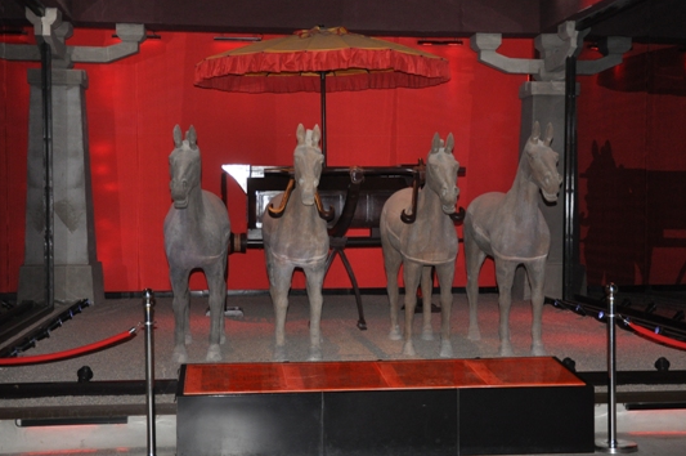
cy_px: 231
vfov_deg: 25.0
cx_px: 354
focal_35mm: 54
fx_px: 1028
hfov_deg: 36.9
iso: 800
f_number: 4.2
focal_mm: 30
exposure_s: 1/60
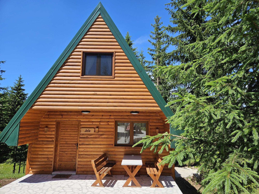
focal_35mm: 23
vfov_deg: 58.9
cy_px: 97
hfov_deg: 73.9
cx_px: 130
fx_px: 172
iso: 32
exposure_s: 1/1723
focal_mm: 5.4
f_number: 1.8
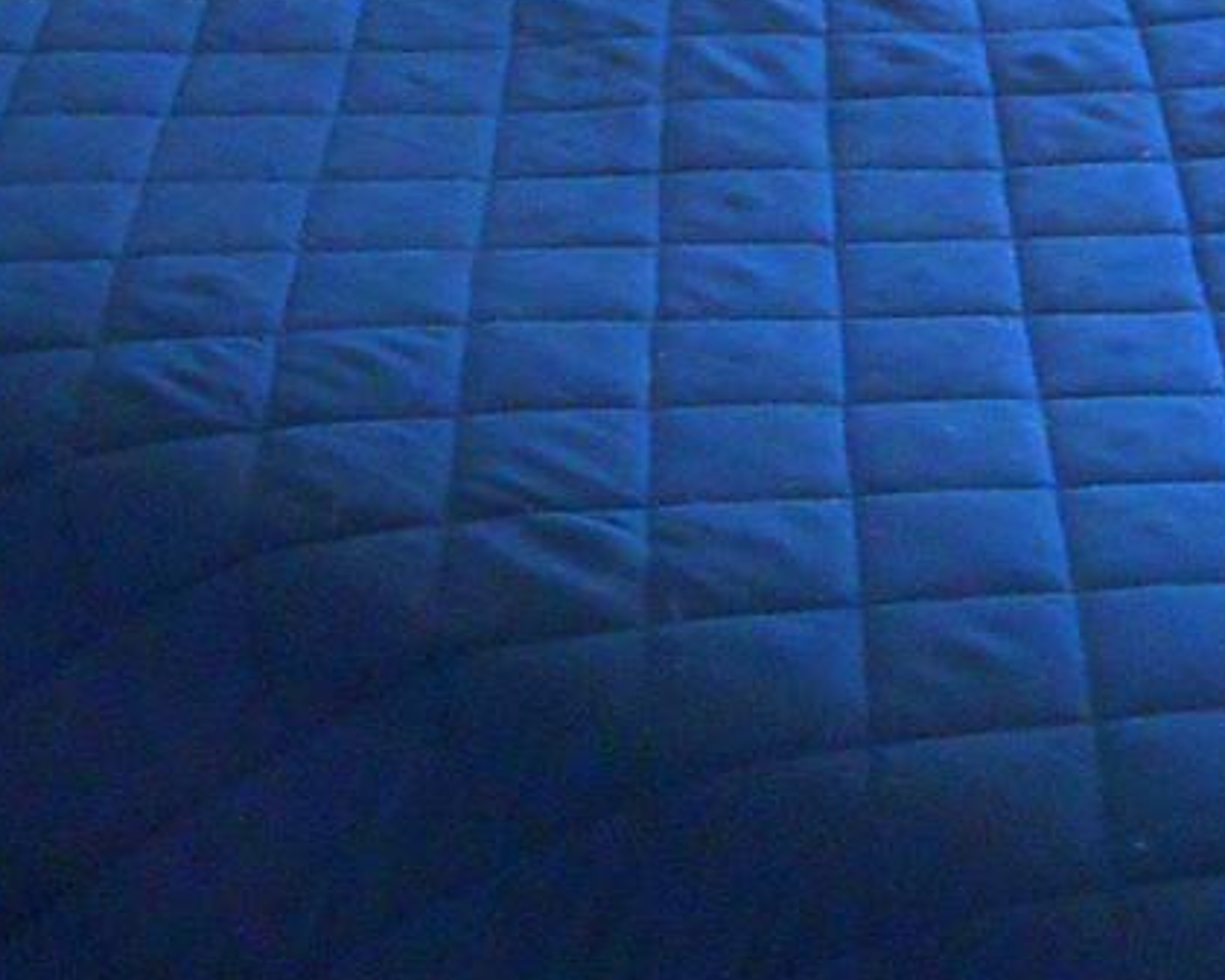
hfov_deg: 16.1
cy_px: -720
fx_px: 4314
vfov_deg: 12.0
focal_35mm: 119
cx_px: 846
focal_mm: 4.5
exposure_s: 1/30
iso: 280
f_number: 3.7
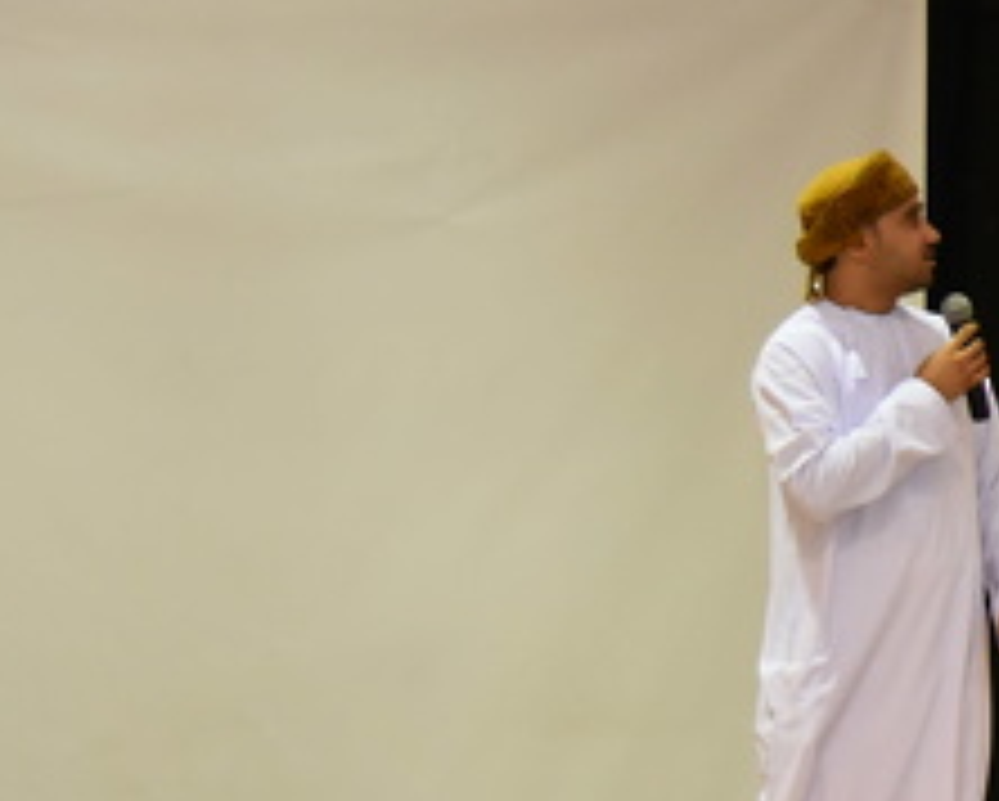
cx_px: 1746
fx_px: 5001
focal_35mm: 169
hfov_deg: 10.7
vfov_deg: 9.2
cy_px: 428
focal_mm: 50
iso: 2500
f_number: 4.5
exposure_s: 1/160
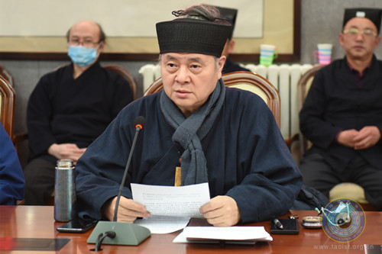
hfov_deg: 28.9
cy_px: 127
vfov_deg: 19.4
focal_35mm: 70
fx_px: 742
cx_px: 191
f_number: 2.8
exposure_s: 1/80
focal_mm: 70
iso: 1800
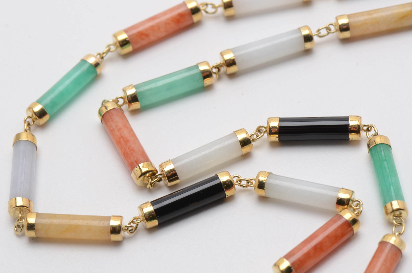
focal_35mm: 128
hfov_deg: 16.1
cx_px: 206
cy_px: 136
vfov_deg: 10.7
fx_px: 1456
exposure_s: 1/125
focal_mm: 85
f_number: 16
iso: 200
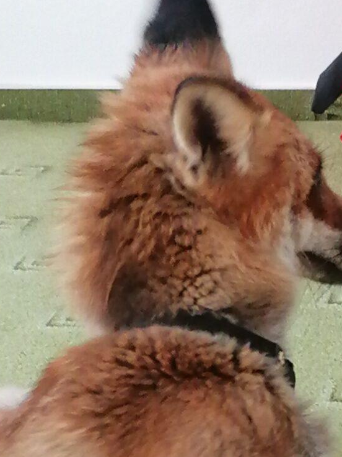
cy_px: 334
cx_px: 204
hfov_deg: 9.1
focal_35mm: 163
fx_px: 2147
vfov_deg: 12.1
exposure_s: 1/33.3
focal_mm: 4.75
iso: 320
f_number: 1.8
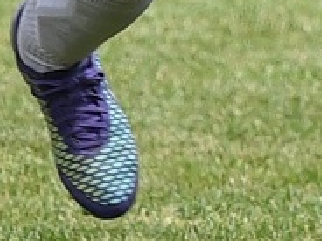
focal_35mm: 1807
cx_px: -4
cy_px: -279
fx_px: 16811
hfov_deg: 1.1
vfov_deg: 0.8
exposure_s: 1/1000
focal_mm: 185
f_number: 5
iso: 200
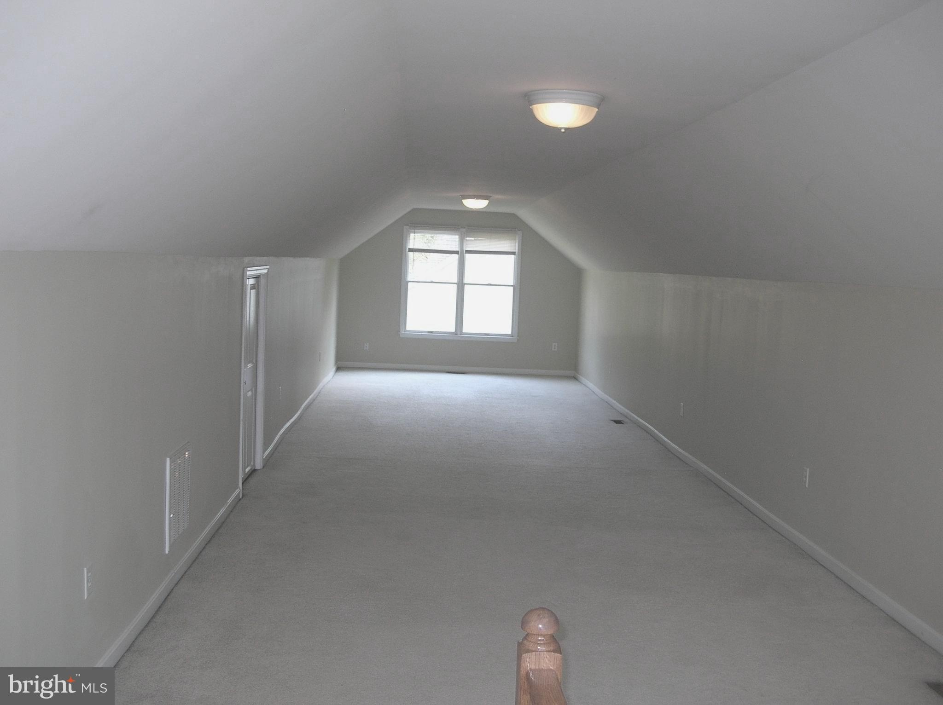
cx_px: 472
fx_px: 980
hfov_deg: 51.4
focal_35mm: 36
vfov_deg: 39.6
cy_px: 352
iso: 50
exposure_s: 1/36.3
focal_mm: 6
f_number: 2.7
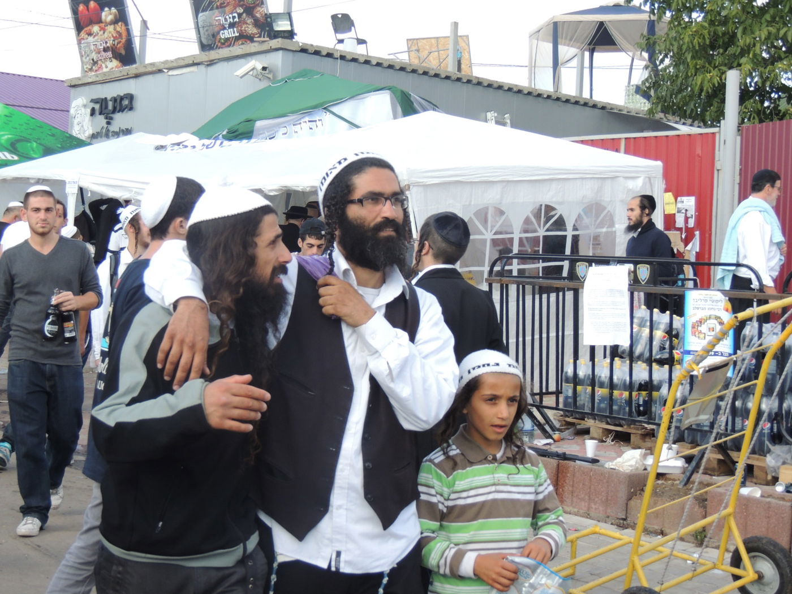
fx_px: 1373
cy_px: 297
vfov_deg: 24.4
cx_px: 396
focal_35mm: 60
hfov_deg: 32.2
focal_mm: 10.7
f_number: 3.7
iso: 220
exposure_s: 1/400
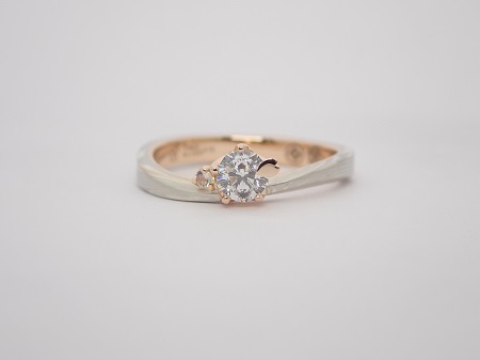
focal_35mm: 82
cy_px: 180
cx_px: 240
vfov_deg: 18.0
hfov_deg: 23.8
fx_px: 1136
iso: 200
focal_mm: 14.62
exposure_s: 1/125
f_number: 4.3
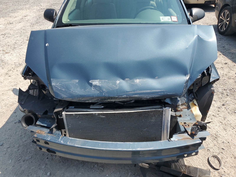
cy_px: 88
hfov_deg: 67.3
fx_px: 177
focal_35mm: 26
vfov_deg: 53.1
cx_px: 118
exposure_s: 1/2500
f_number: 1.5
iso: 50
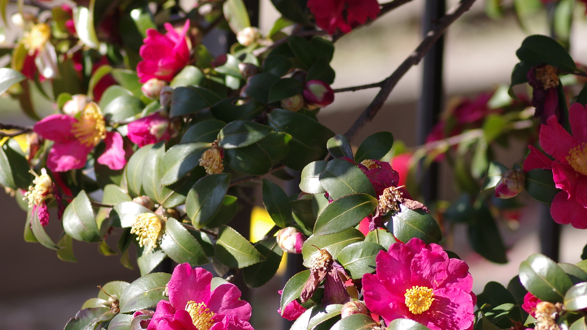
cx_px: 366
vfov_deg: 4.2
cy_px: 267
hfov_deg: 7.5
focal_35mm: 287
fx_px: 4467
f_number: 4.5
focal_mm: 100
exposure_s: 1/640
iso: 250
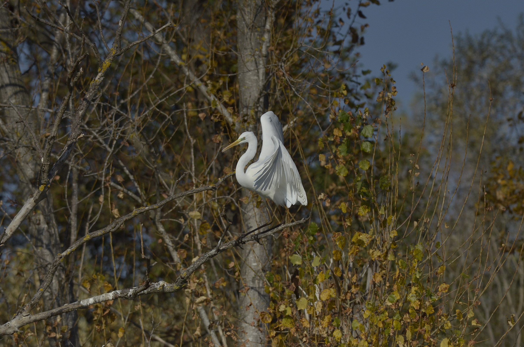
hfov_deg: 3.3
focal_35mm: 630
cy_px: 174
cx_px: 262
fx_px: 9152
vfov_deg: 2.2
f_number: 8
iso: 400
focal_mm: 420
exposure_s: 1/5000
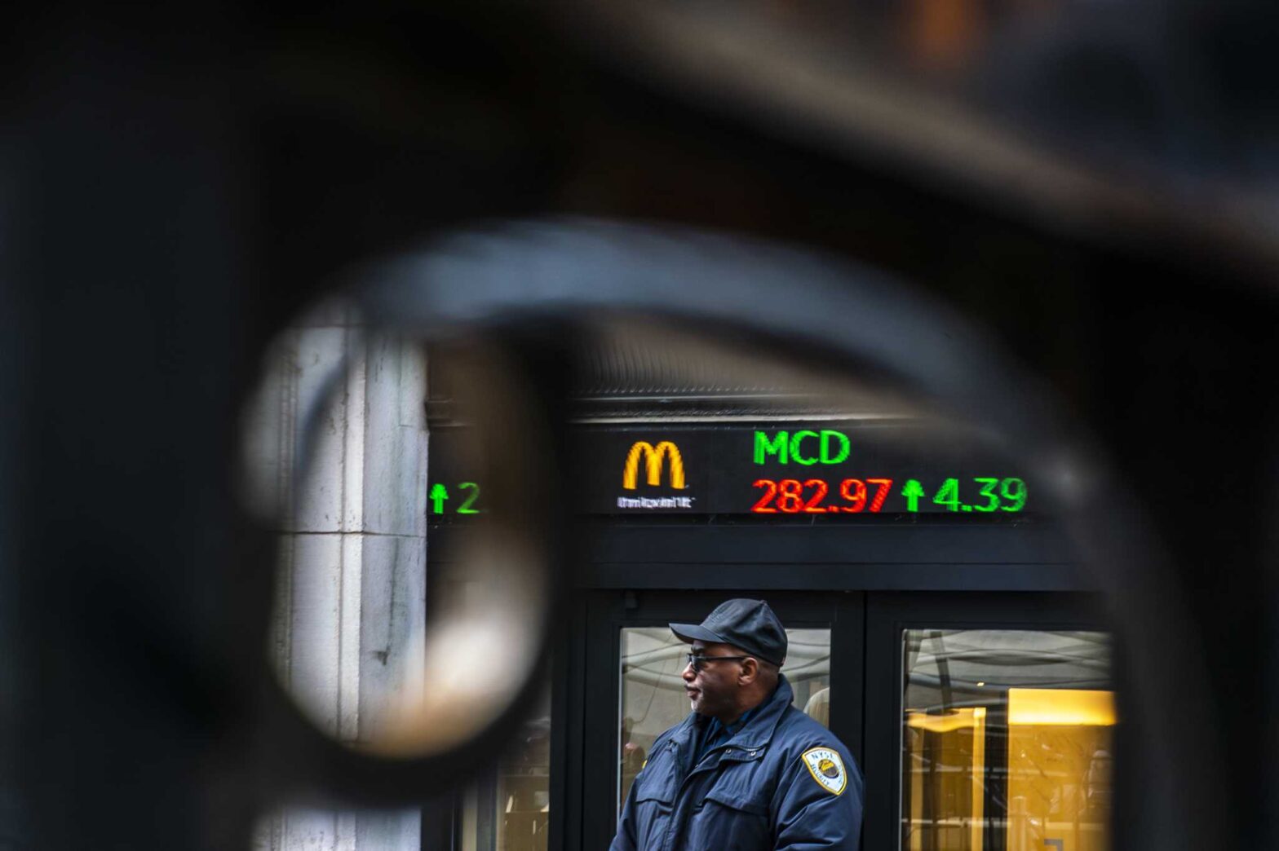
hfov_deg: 16.1
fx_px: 4510
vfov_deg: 10.8
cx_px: 640
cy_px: 426
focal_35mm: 127
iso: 400
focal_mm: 85
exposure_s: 1/15
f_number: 16
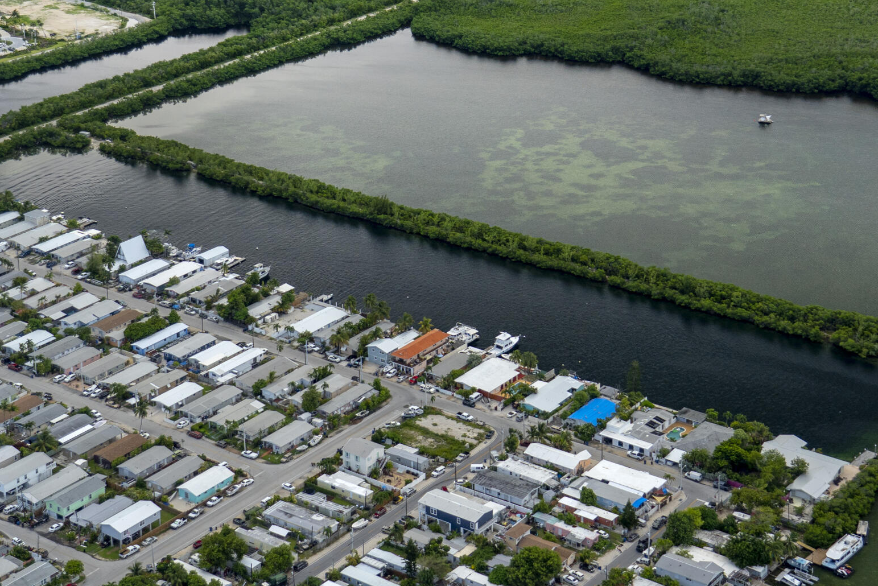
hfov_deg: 28.8
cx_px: 530
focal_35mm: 70
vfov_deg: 19.2
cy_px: 80
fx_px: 1708
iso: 320
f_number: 4
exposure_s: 1/1000
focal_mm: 36
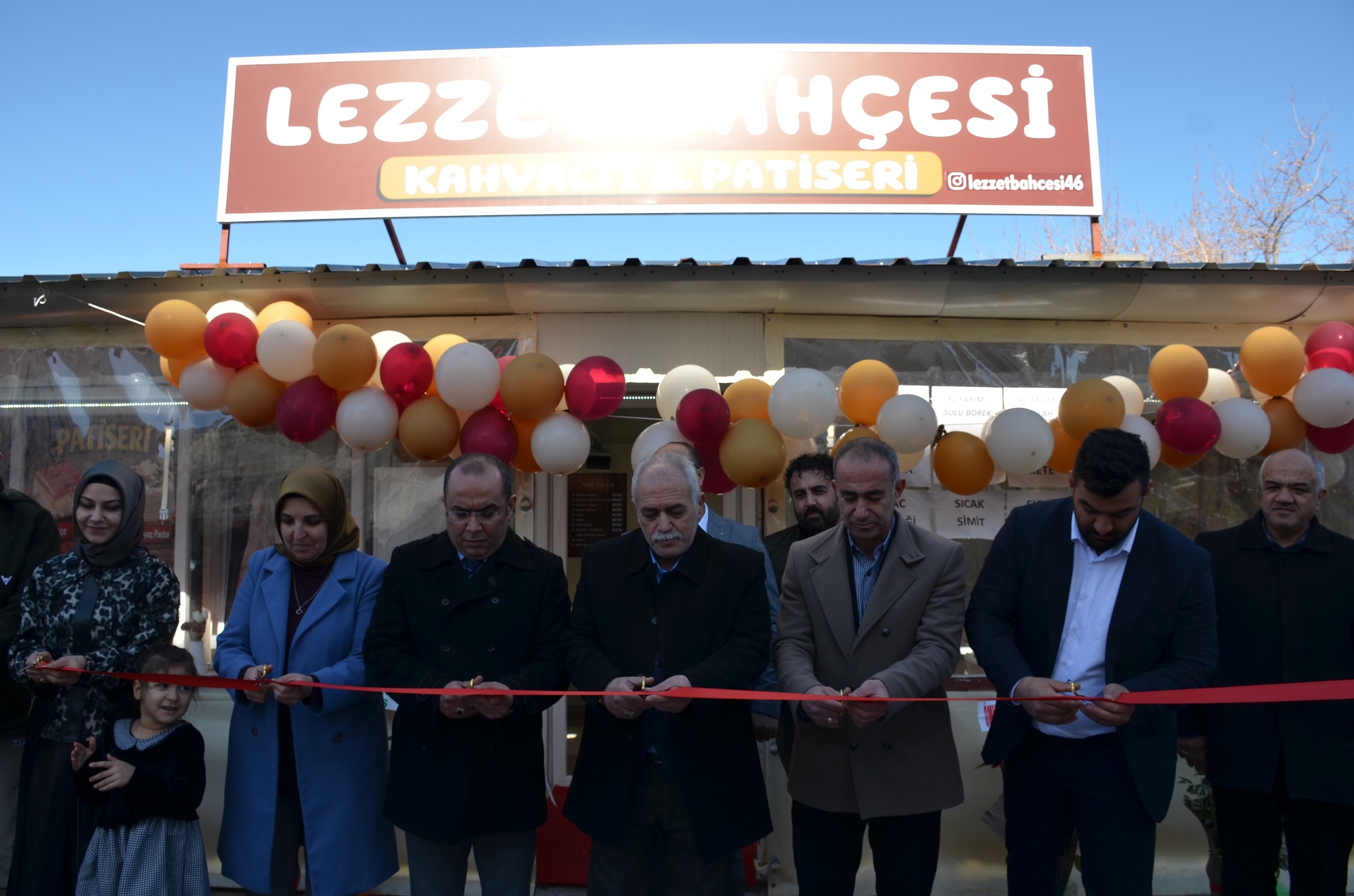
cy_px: 448
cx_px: 677
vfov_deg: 47.7
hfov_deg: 67.5
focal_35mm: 27
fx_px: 1013
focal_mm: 18
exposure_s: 1/200
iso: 100
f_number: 8
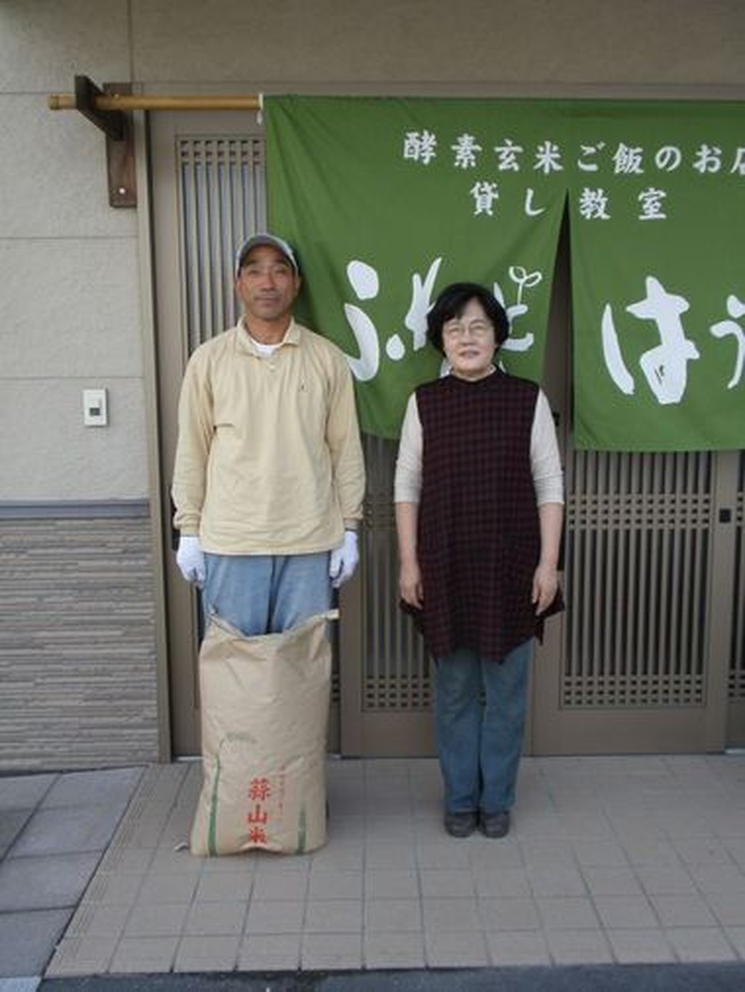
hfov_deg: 38.7
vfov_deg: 50.1
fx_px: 1061
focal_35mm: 37
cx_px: 372
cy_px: 496
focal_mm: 6.6
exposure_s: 1/200
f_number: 3.5
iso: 64
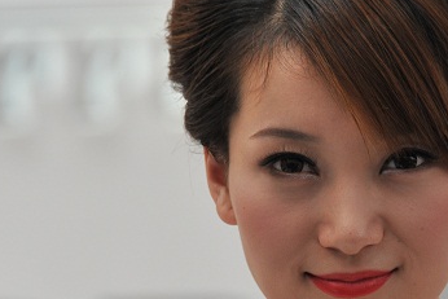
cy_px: 180
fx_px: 7905
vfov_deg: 2.2
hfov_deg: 3.2
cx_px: 353
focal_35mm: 635
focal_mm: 300
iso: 1250
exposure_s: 1/320
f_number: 9
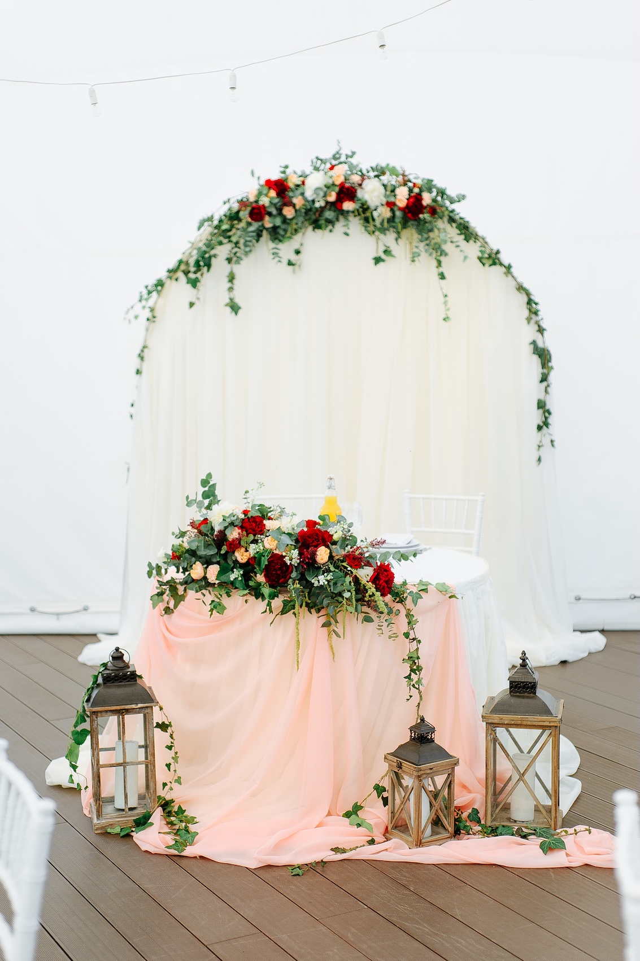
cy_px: 480
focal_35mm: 50
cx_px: 320
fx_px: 1335
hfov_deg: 27.0
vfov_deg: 39.6
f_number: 2.8
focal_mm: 50
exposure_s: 1/1600
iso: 200
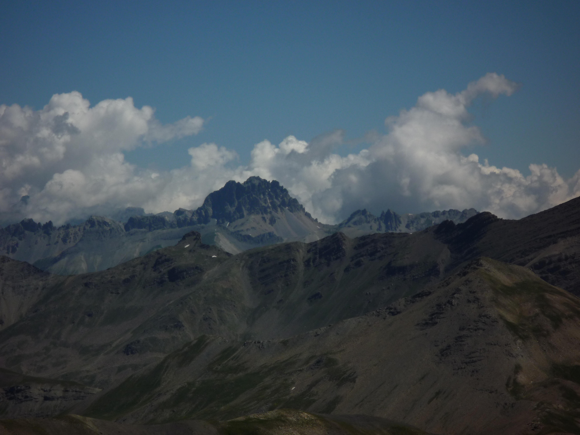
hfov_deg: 14.4
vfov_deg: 10.8
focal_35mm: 137
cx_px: 290
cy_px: 218
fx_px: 2295
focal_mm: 24
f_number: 8
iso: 100
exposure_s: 1/800
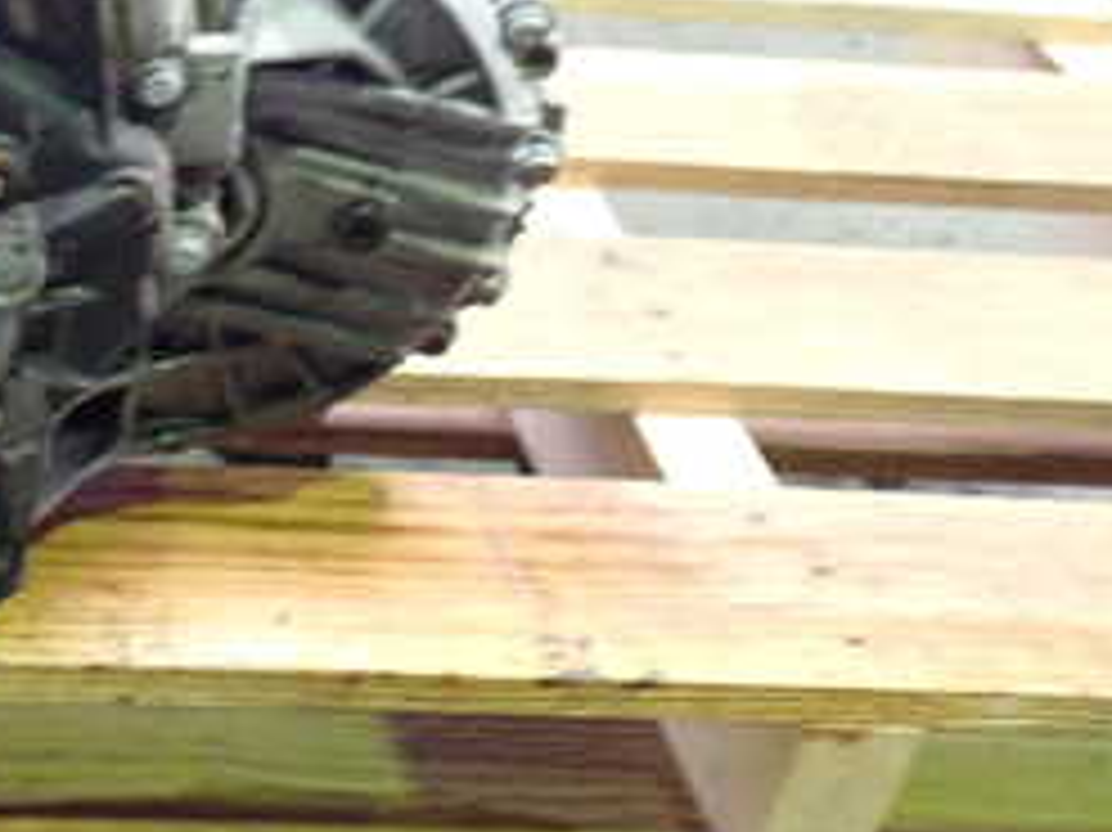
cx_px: -225
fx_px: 2344
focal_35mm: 73
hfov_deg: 24.2
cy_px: 135
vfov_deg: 19.9
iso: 800
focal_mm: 5.4
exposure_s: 1/30
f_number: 2.3
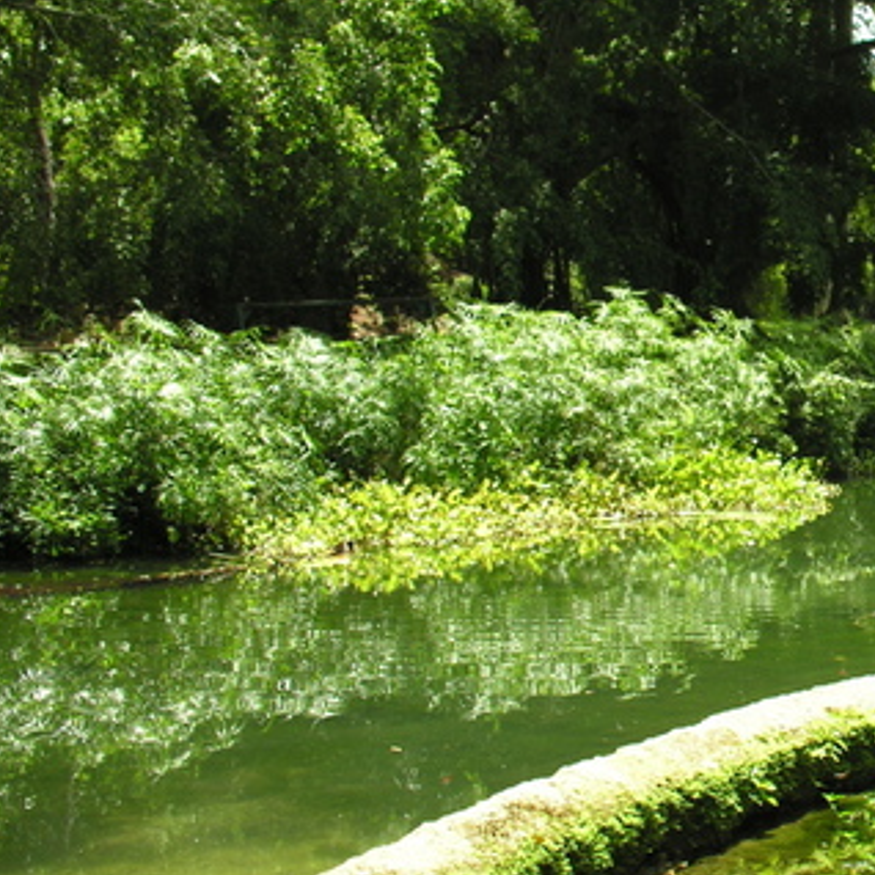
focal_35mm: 68
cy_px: 417
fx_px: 1945
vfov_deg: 25.4
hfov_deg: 23.9
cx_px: 944
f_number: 4.5
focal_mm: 8.9
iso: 50
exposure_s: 1/90
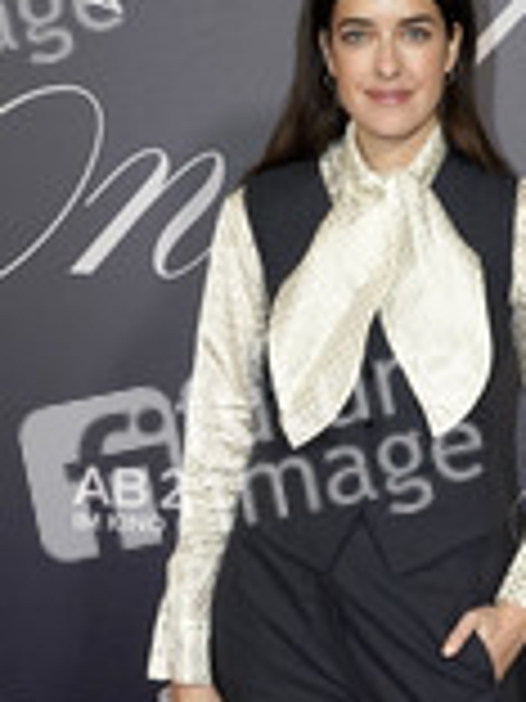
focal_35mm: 79
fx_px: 1601
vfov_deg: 23.8
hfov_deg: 18.6
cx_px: 382
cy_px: 680
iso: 2000
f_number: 5.6
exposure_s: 1/160
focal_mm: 32
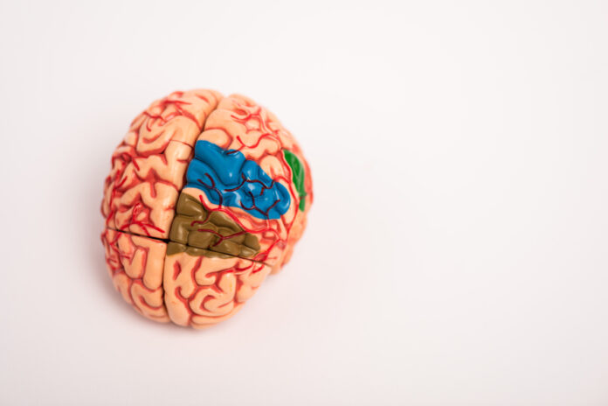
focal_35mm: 105
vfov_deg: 13.0
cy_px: 203
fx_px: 1773
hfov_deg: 19.5
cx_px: 304
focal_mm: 105
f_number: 5
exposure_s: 1/160
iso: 100
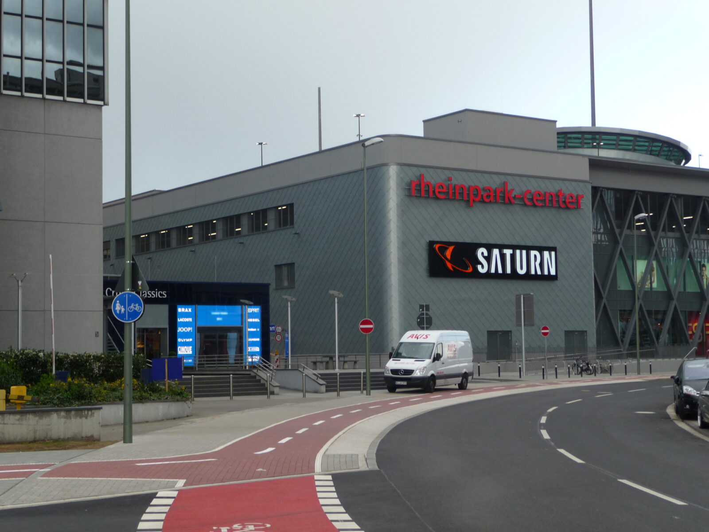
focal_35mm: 62
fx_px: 1270
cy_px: 266
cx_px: 354
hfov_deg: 31.2
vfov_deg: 23.7
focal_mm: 10.5
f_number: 4.5
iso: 100
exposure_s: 1/125
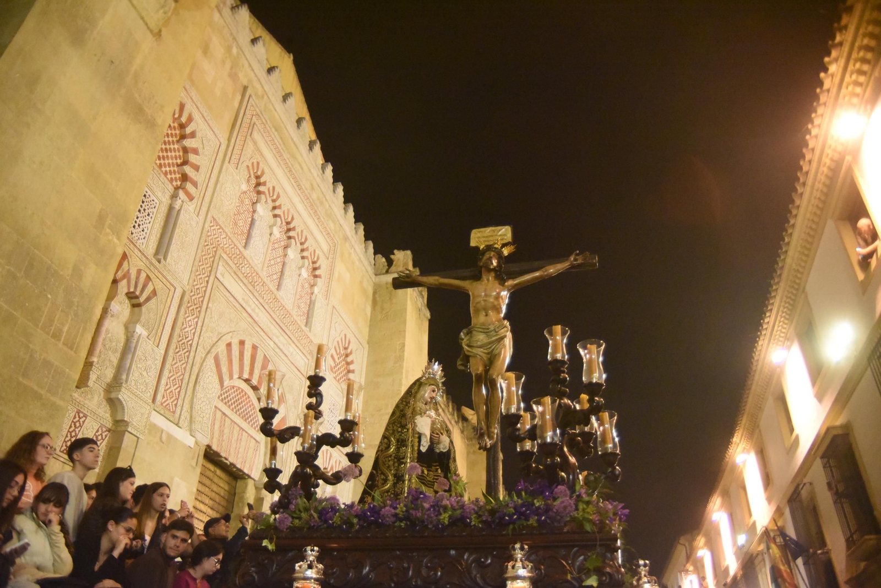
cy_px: 294
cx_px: 440
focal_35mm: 29
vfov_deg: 45.0
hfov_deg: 63.6
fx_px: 710
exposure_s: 1/200
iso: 12800
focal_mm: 29
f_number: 4.5
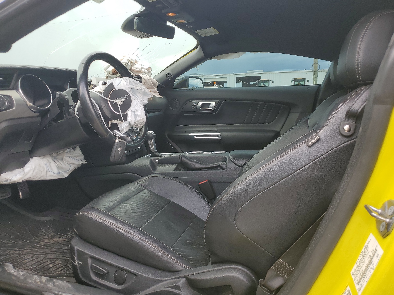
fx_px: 296
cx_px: 197
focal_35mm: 26
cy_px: 148
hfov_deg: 67.3
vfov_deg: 53.1
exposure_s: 1/588
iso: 50
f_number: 1.5
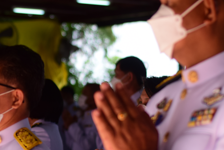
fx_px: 1120
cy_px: 136
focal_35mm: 180
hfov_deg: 11.3
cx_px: -8
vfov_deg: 7.6
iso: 320
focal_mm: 50
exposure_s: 1/1600
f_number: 2.8
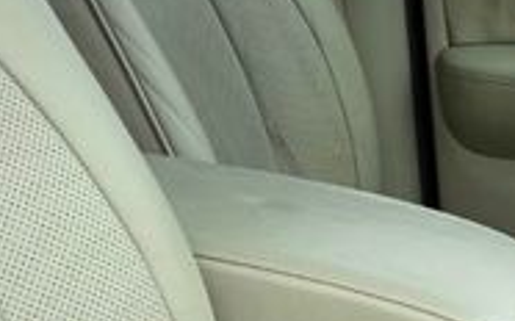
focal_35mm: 140
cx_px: 509
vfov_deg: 9.3
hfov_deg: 14.7
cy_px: 183
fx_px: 1964
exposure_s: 1/1042
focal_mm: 6.76
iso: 80
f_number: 1.78
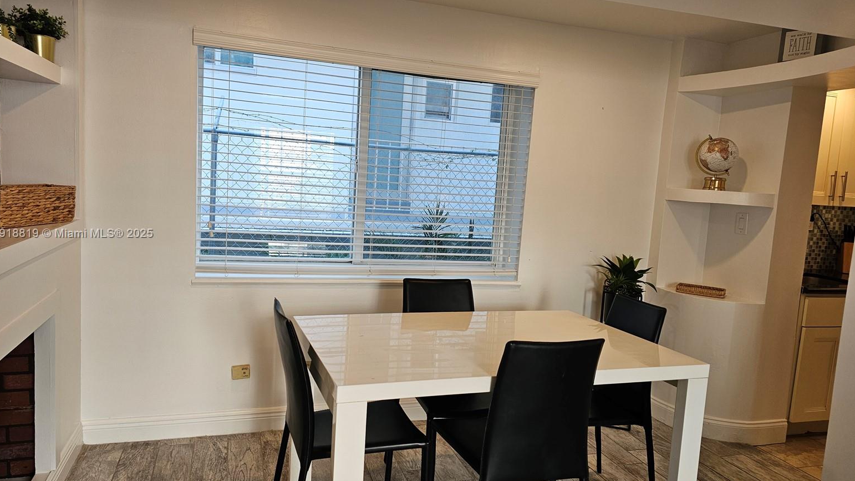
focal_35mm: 26
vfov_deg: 44.4
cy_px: 234
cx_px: 419
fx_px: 589
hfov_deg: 71.9
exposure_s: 1/120
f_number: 1.7
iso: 100
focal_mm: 6.3
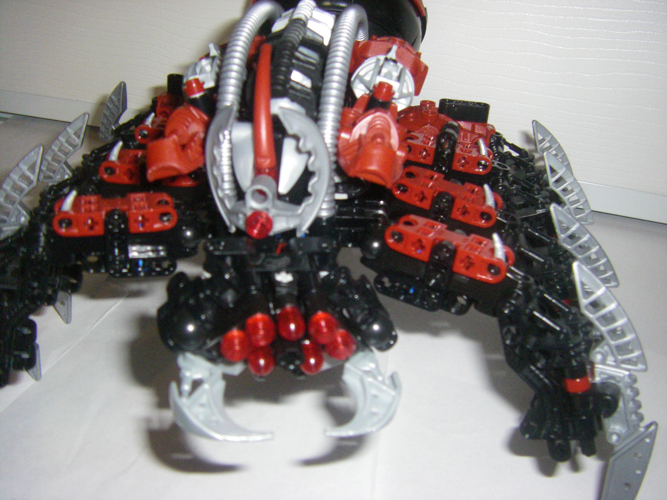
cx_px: 334
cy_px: 250
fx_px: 732
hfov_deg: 49.0
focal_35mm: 38
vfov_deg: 37.7
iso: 500
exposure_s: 1/50
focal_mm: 6.3
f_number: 3.5
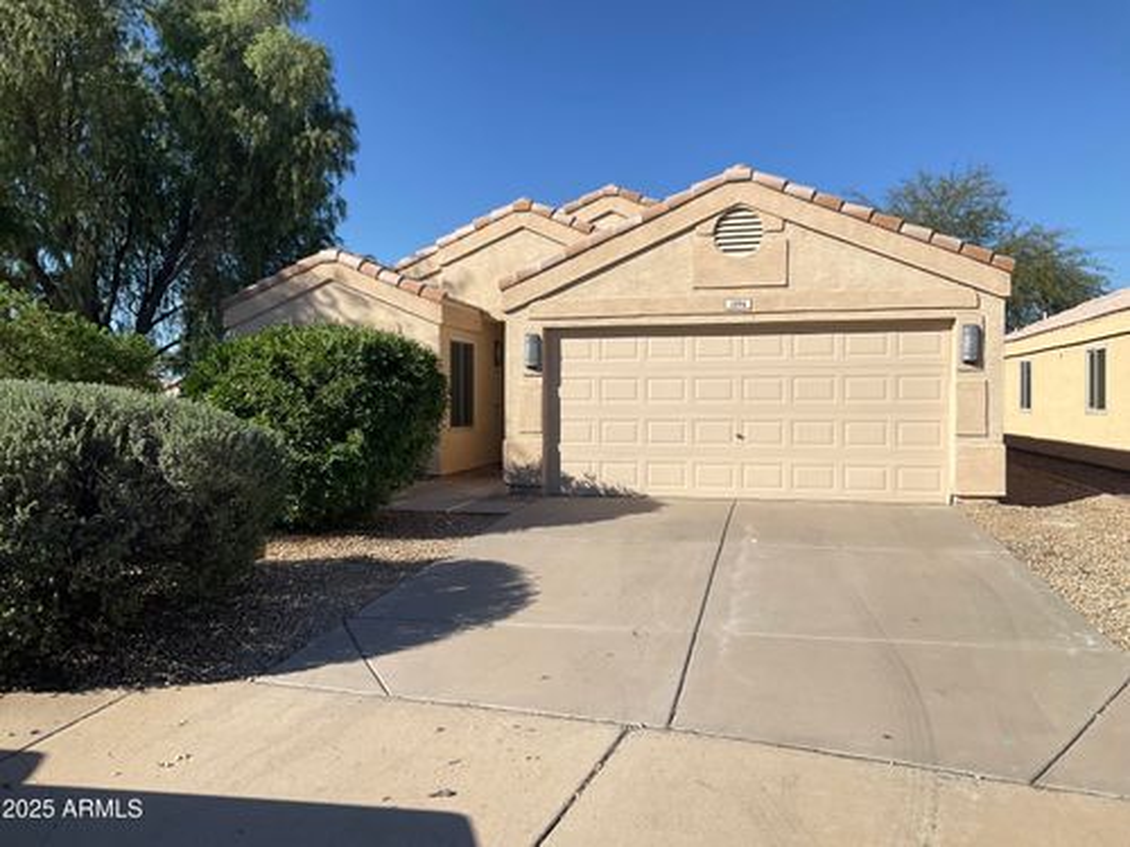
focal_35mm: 29
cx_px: 565
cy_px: 424
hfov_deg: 61.7
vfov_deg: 48.2
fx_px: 947
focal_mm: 3
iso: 16
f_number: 1.8
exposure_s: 1/2959
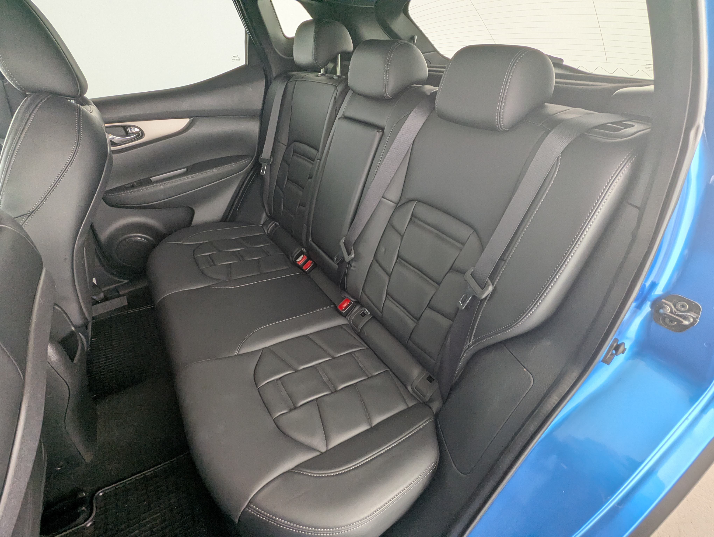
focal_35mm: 16
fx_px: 330
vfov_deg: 78.2
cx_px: 357
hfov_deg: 94.4
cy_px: 268
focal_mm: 2.35
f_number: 2.2
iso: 74
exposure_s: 1/31.3
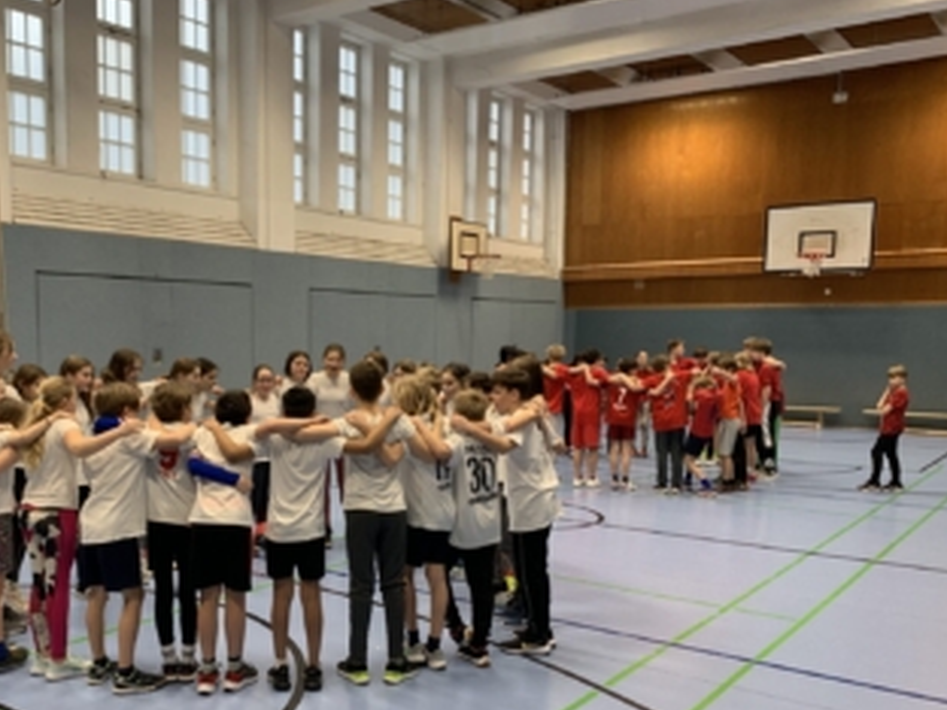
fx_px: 958
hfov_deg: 52.2
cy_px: 448
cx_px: 373
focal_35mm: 35
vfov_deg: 40.4
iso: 100
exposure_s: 1/76
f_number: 1.8
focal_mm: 4.25
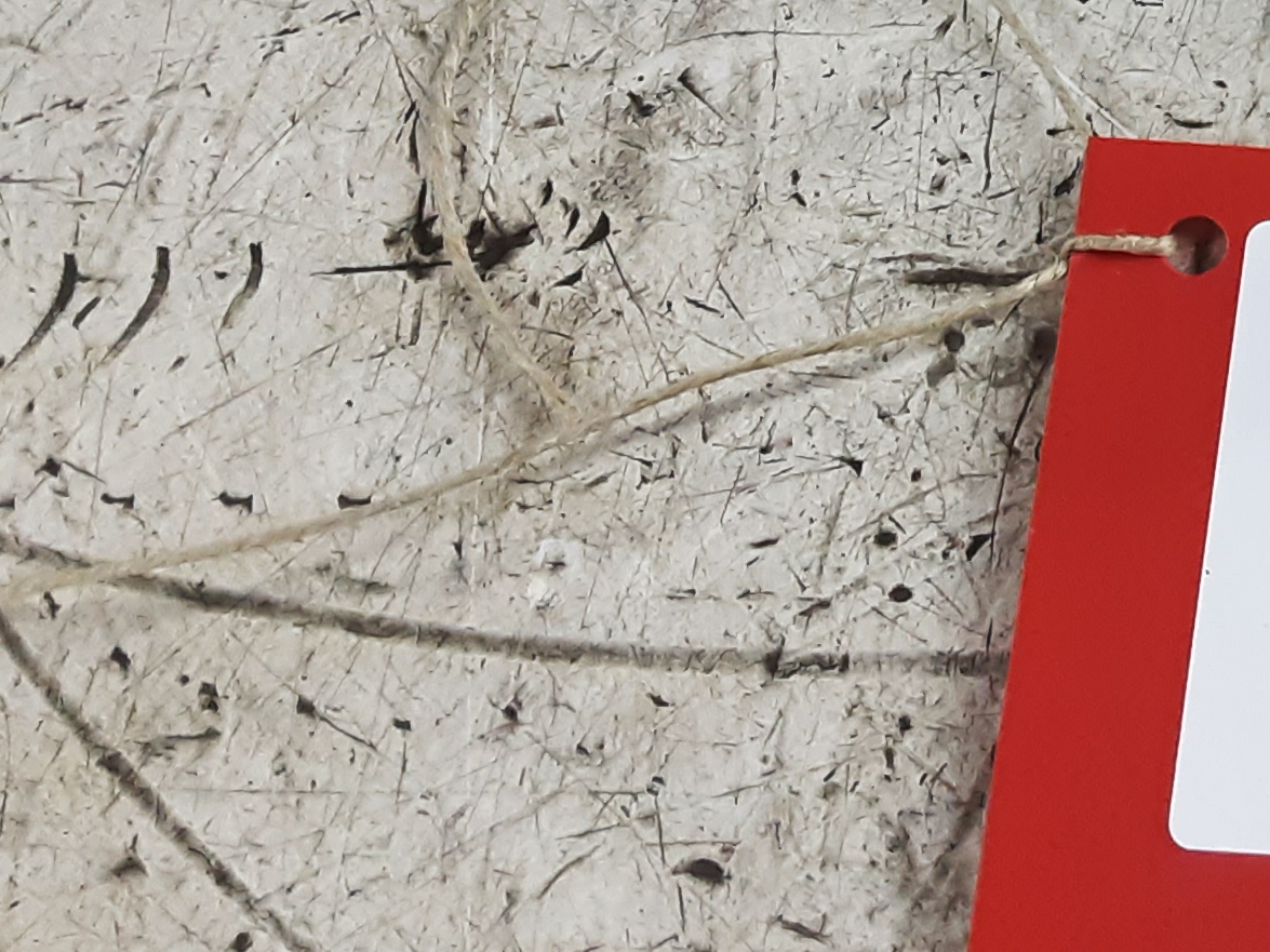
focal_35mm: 75
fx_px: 2751
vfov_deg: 18.3
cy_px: -286
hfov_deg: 22.8
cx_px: 1699
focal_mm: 2.91
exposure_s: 1/50
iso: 160
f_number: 1.9
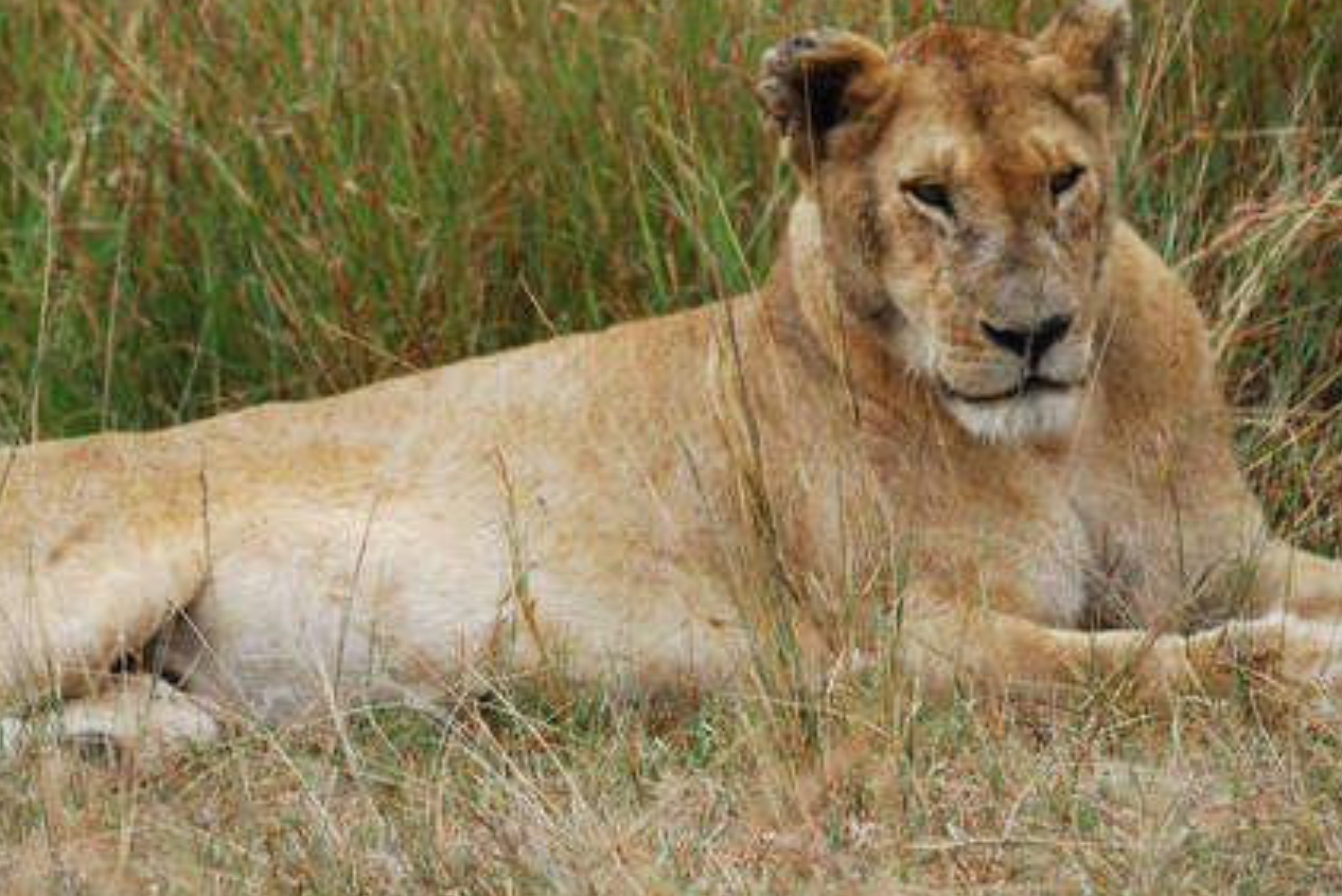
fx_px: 37116
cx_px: 591
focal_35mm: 995
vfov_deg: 1.4
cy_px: 400
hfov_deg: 2.1
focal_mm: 400
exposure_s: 1/400
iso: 400
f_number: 5.6
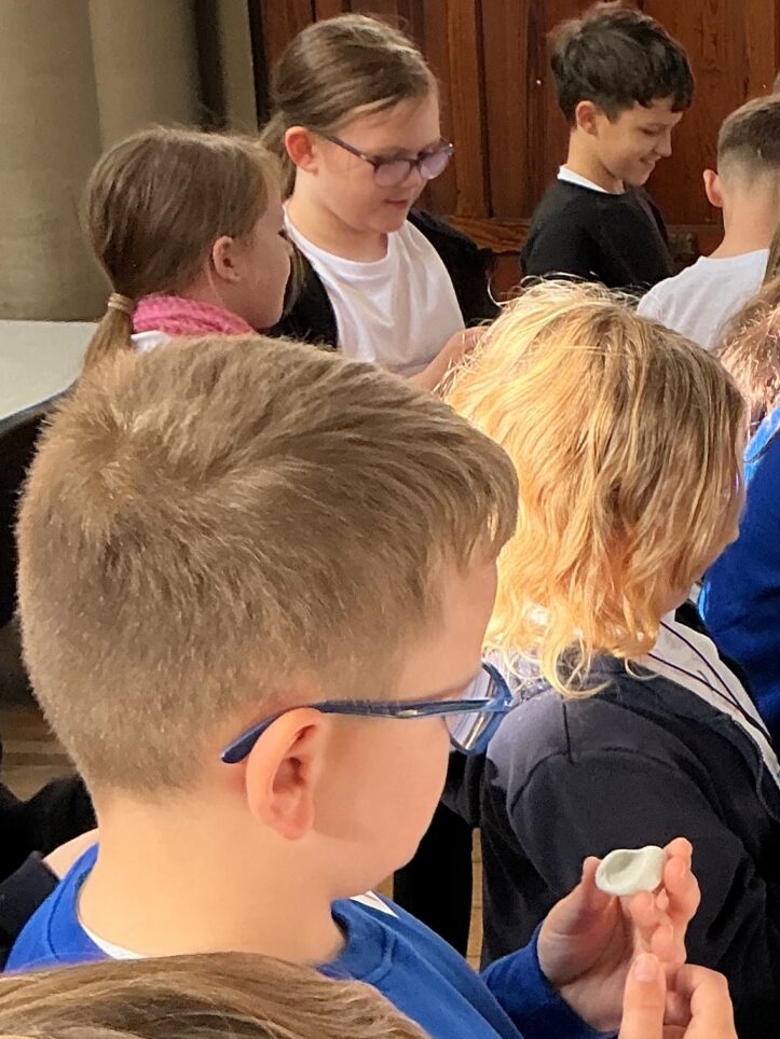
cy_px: 584
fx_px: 2313
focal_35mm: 77
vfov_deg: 25.3
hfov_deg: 17.9
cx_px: 1010
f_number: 1.8
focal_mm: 3
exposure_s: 1/60
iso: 64
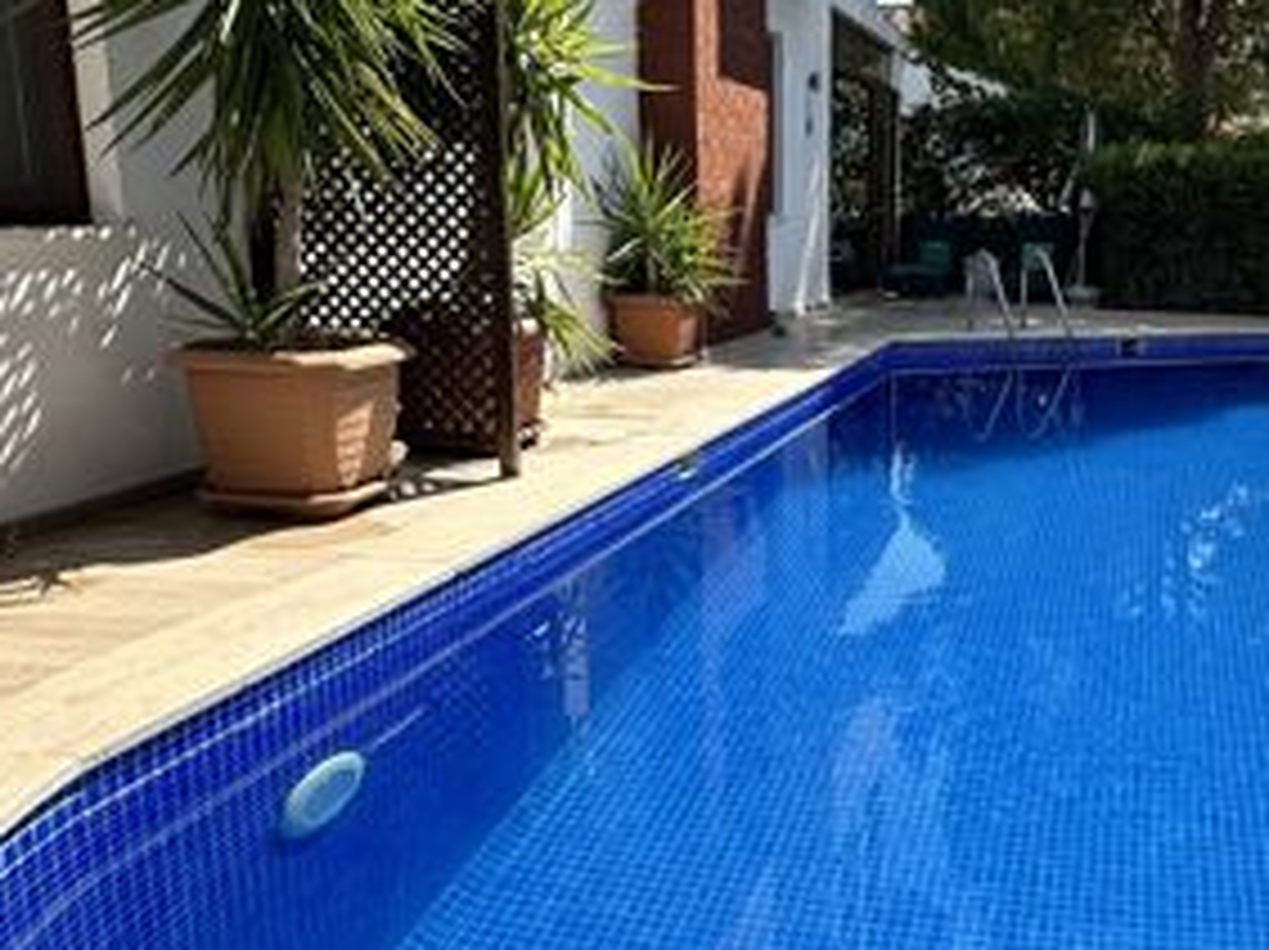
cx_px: 1024
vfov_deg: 40.6
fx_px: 1282
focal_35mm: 35
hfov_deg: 49.4
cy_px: 464
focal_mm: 2.22
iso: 50
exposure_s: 1/1147
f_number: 2.2
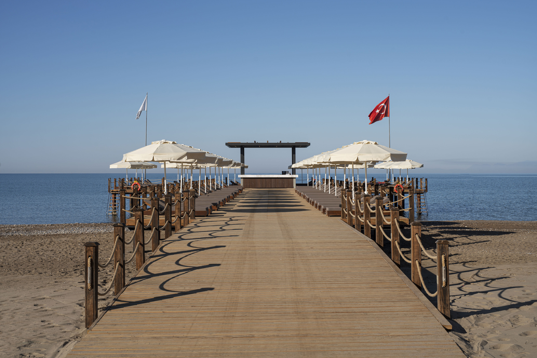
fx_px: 746
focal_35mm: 50
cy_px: 179
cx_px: 268
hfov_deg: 39.6
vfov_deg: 27.0
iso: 100
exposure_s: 1/250
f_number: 9
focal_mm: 50
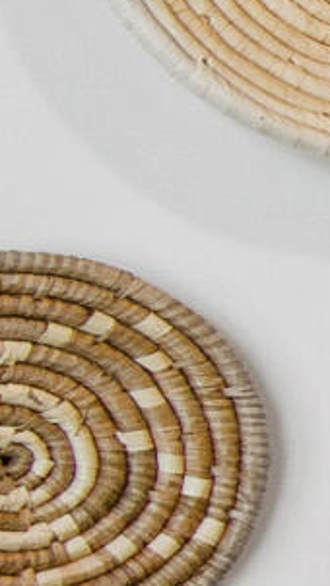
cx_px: 2665
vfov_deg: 13.8
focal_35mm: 156
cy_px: 376
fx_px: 2425
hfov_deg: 3.8
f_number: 8
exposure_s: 1/6
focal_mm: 10
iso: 100
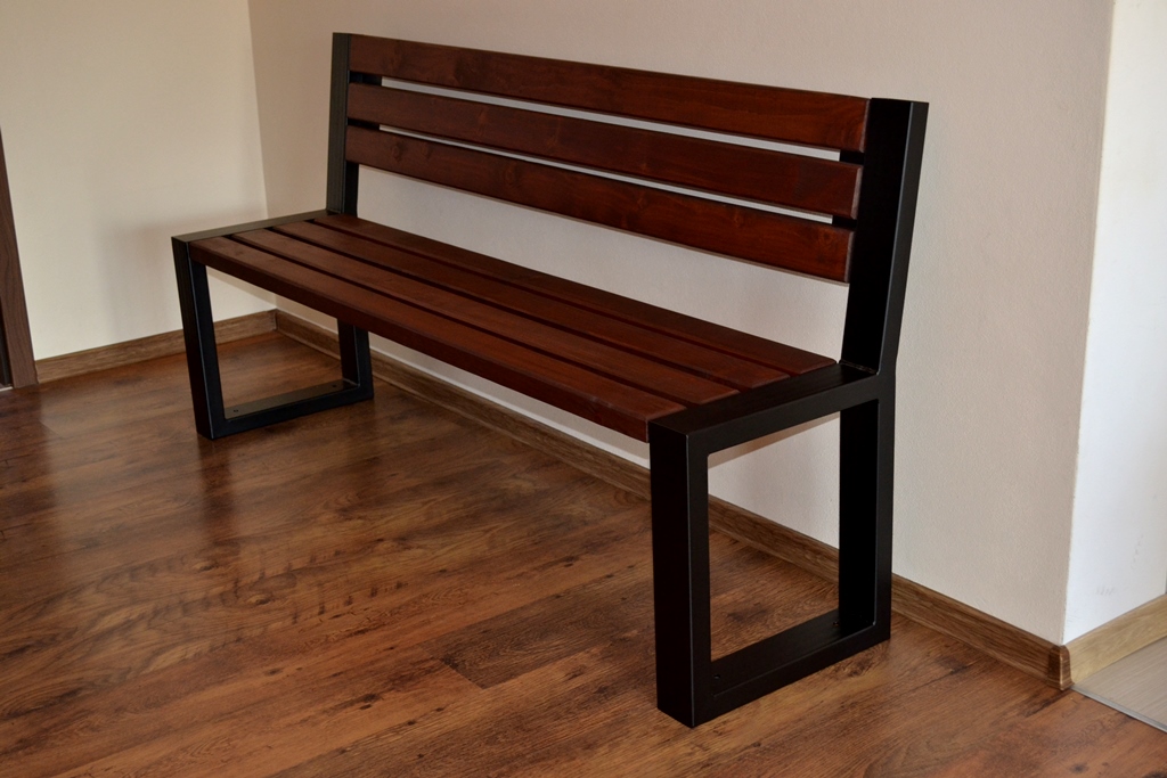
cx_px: 584
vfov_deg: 28.1
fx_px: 1556
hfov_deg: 41.1
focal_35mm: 48
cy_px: 389
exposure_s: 1/30
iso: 800
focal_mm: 32
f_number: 4.8
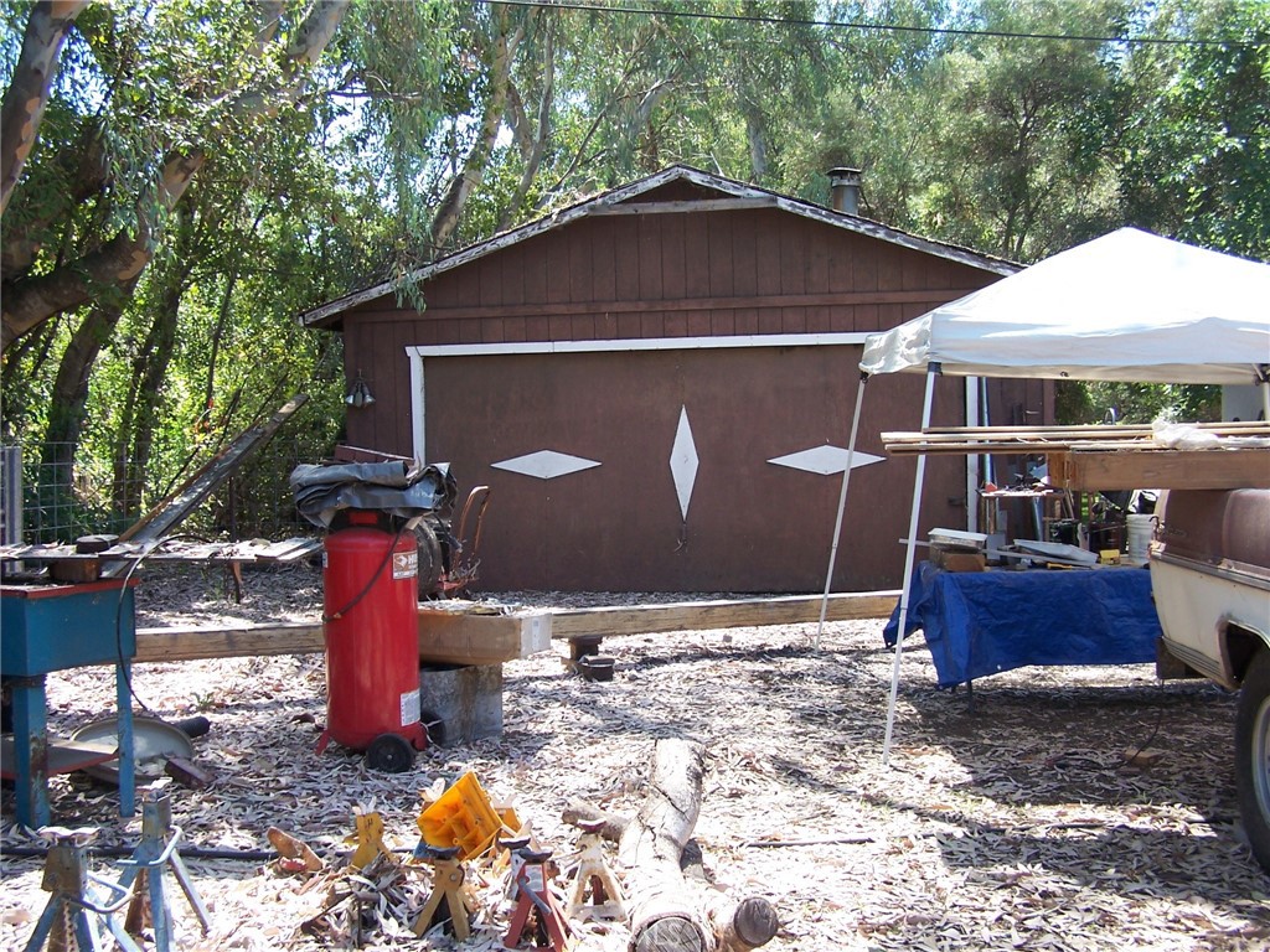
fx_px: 1394
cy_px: 476
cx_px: 635
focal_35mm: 38
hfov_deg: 49.0
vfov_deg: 37.7
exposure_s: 1/160
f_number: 2.8
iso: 80
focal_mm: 6.3
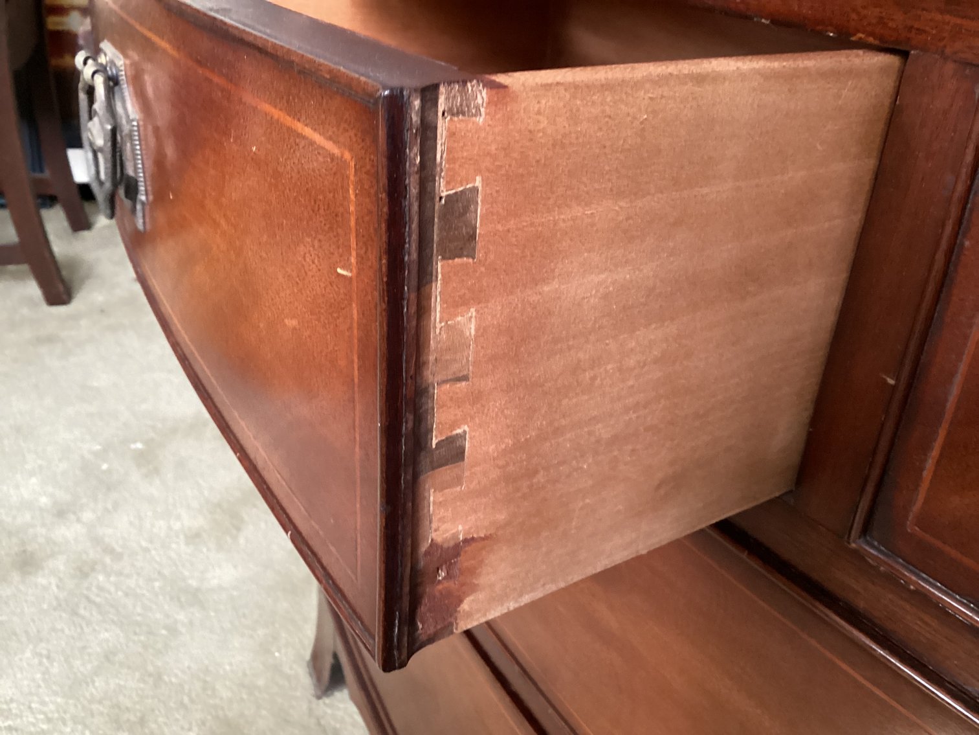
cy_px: 368
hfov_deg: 58.3
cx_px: 490
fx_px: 877
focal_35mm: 31
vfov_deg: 45.4
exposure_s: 1/40
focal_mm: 3.3
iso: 320
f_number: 2.4
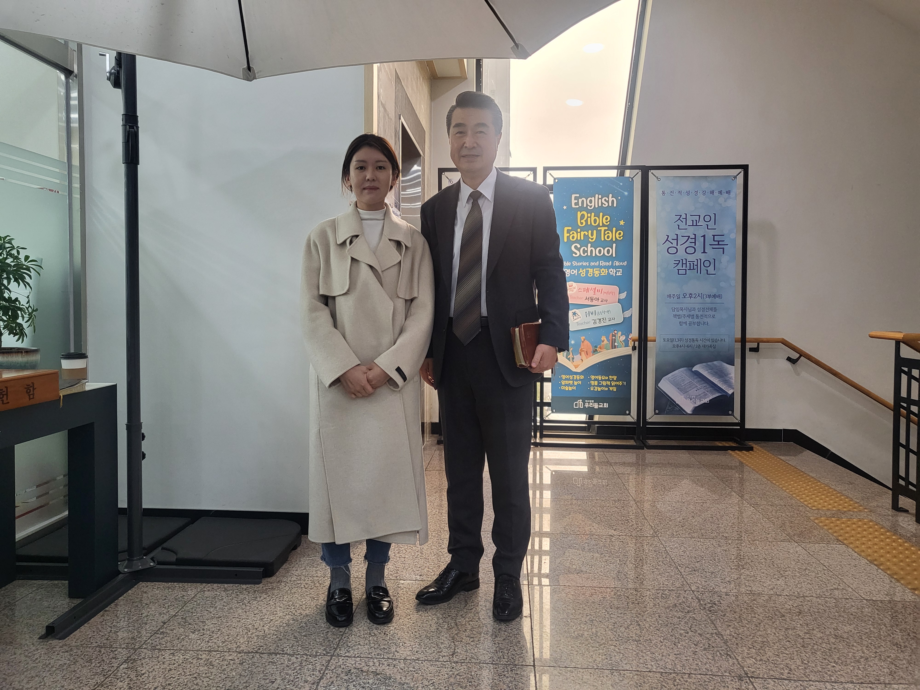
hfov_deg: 67.3
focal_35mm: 26
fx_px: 691
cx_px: 460
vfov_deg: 53.1
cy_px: 345
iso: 200
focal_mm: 4.25
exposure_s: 1/120
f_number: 1.8
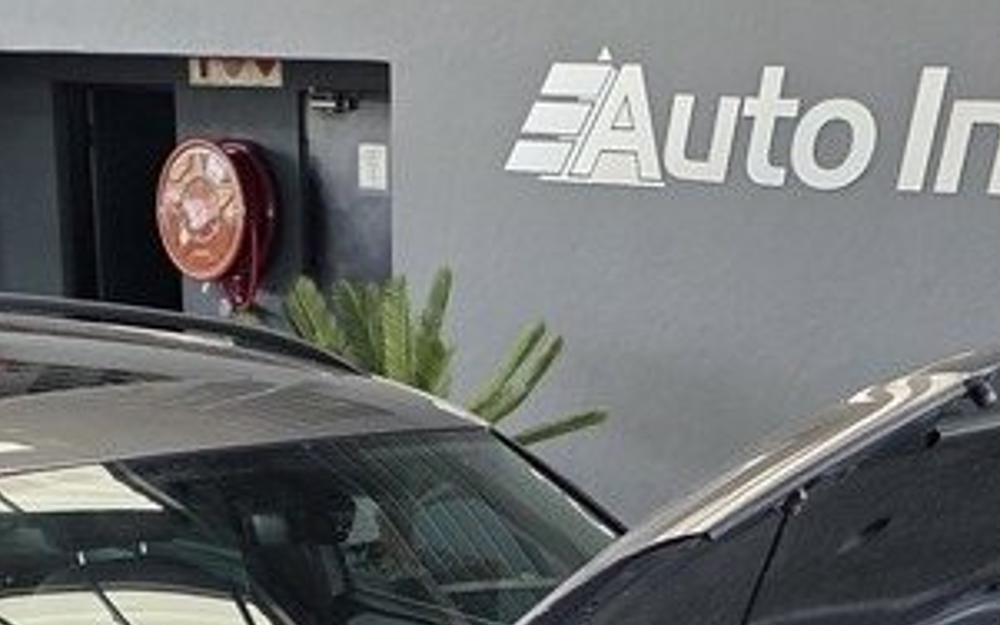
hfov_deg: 24.9
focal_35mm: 83
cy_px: 997
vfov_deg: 14.4
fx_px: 2262
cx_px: 571
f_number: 1.7
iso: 125
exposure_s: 1/180
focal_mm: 6.25
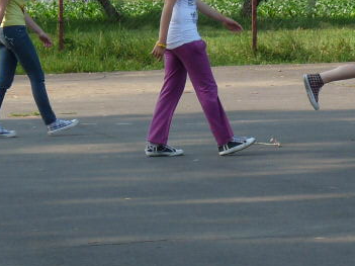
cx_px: 250
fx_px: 2768
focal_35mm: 270
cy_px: 37
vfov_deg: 5.5
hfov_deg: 7.3
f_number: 5
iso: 100
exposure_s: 1/200
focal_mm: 14.9
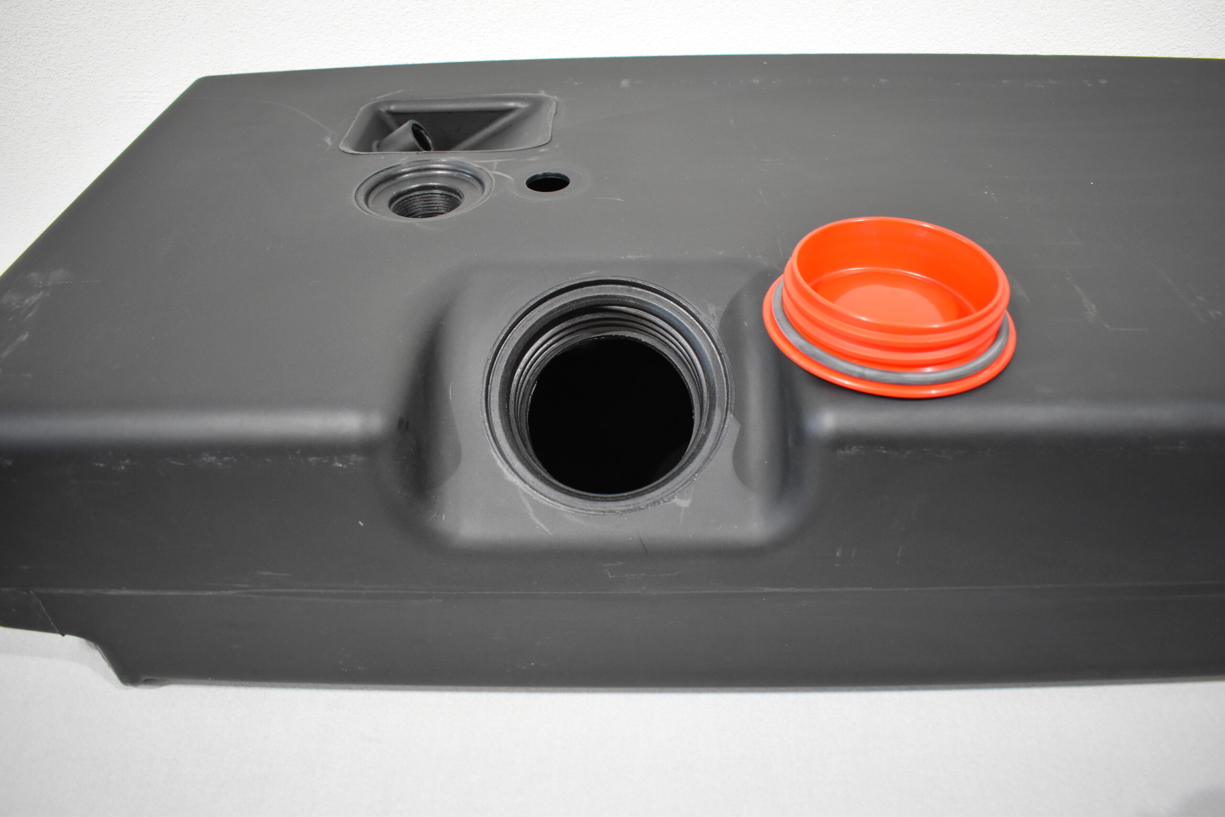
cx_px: 612
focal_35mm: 27
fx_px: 919
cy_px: 408
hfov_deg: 67.4
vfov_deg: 47.9
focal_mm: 18
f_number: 3.5
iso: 1100
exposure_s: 1/125
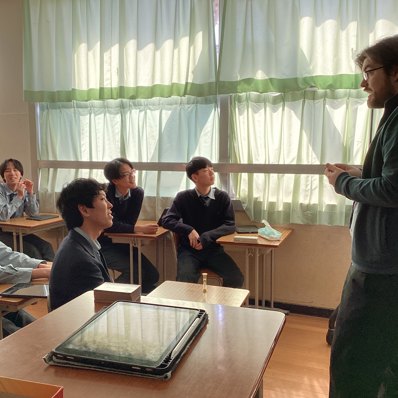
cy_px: 200
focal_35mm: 37
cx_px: 157
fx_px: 481
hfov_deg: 44.7
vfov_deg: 44.9
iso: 25
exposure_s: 1/121
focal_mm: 3.3
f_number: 2.4
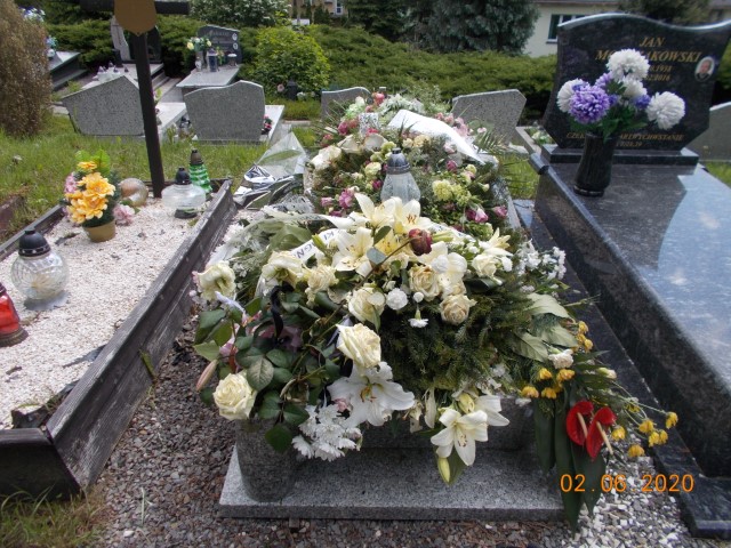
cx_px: 366
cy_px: 274
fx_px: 549
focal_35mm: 26
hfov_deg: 67.3
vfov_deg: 53.1
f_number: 8
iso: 80
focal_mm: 4.6
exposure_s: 1/100
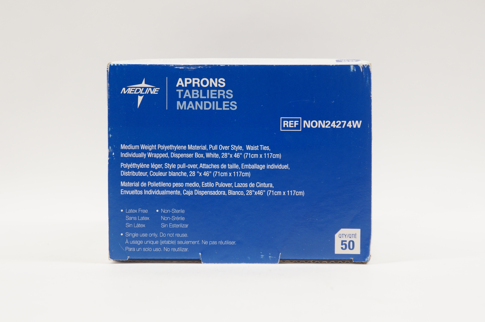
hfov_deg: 24.6
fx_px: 1110
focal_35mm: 82
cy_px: 161
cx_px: 242
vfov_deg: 16.5
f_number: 5.6
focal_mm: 55
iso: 400
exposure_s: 1/60
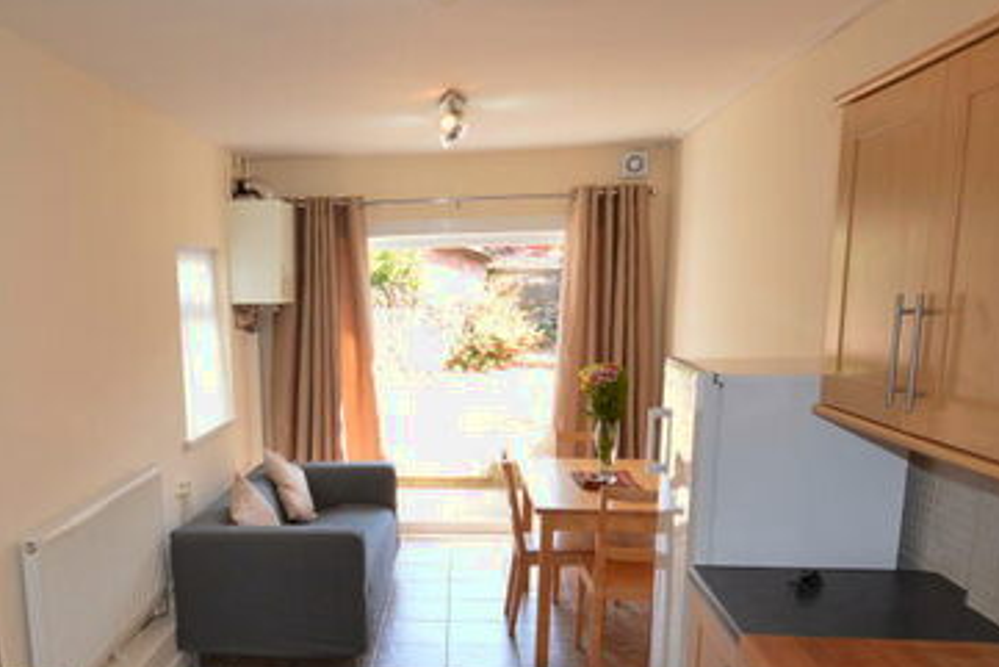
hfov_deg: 57.6
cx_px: 346
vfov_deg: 40.3
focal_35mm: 32
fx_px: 887
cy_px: 484
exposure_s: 1/125
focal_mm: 11
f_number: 4.2
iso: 400
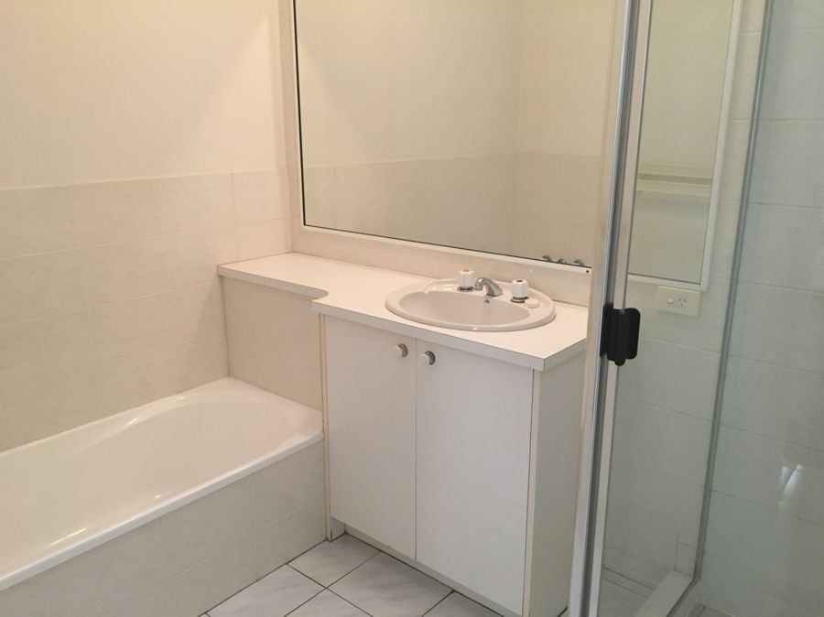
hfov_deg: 61.7
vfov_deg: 48.2
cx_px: 412
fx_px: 690
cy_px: 308
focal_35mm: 29
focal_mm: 4.15
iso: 200
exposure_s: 1/33
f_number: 2.2
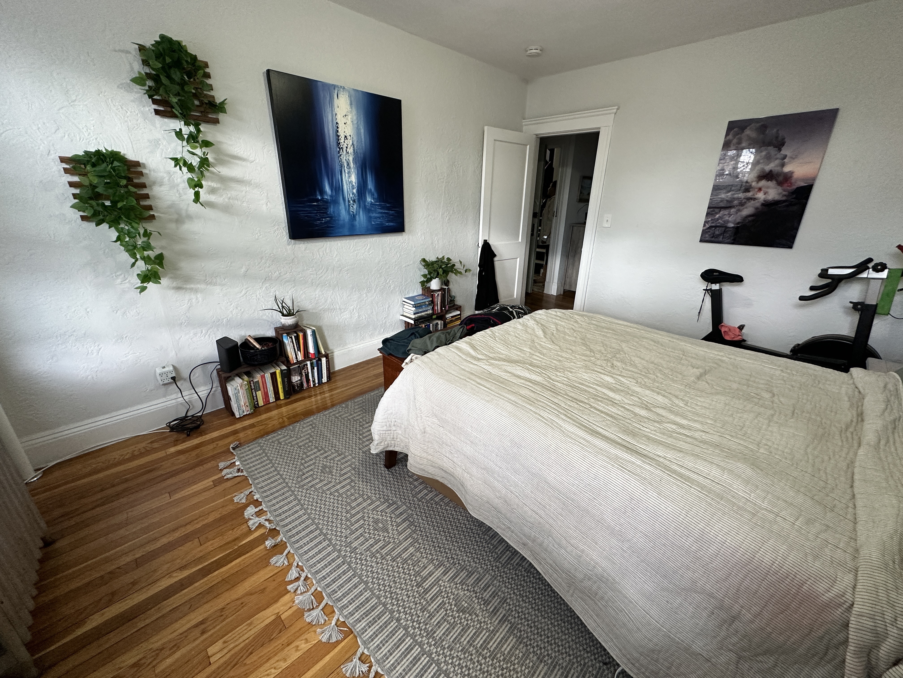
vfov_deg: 85.7
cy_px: 339
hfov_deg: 102.1
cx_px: 452
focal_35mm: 14
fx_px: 365
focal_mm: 2.22
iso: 200
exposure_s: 1/60
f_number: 2.2
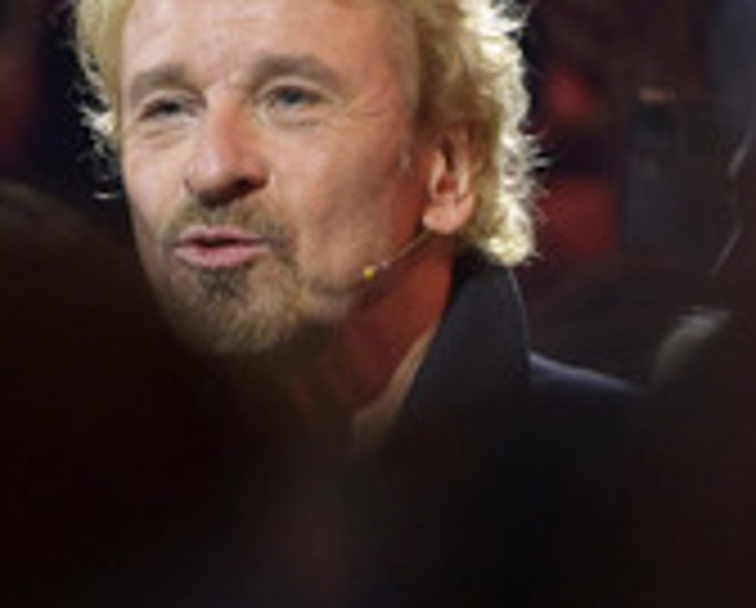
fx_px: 28152
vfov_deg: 1.2
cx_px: 250
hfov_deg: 1.5
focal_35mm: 1256
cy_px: 333
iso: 8000
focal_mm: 500
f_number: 5.6
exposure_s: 1/320
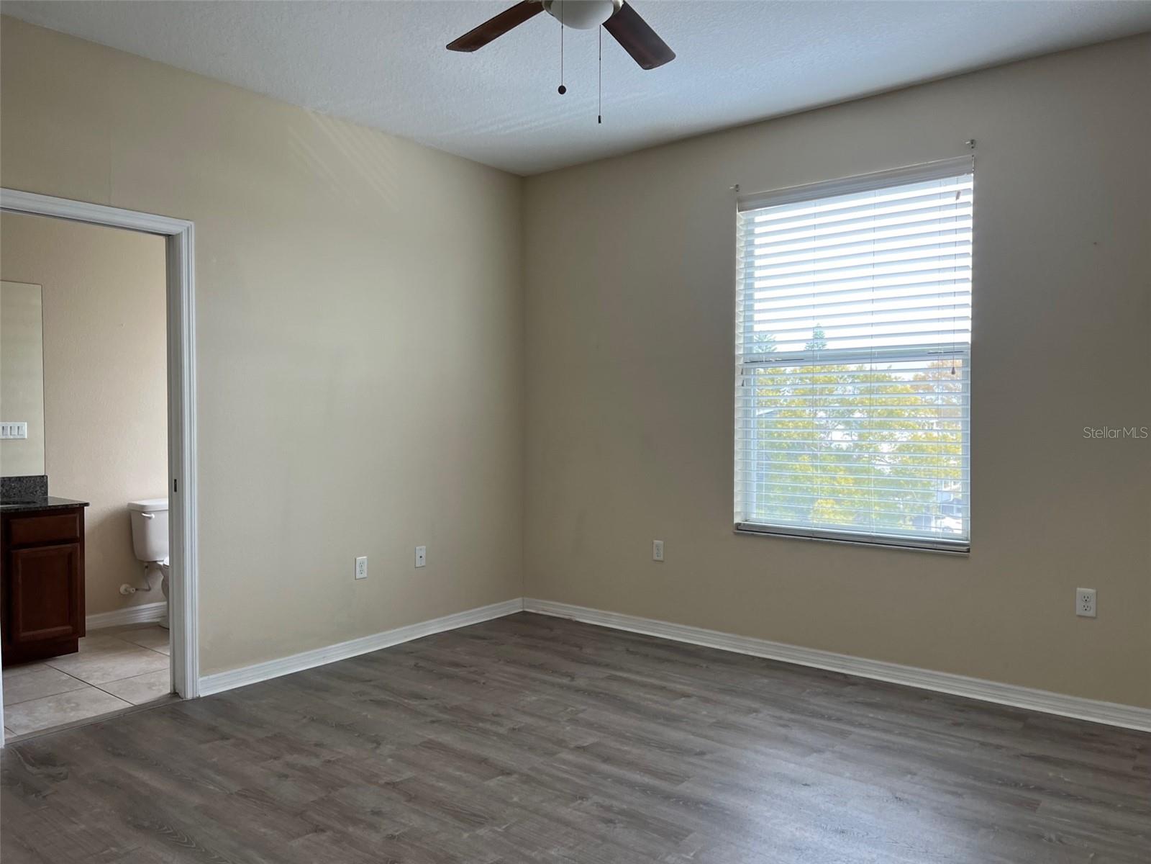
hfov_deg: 67.3
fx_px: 865
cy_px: 432
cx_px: 576
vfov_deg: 53.1
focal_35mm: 26
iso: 50
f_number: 1.5
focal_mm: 5.7
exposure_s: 1/151
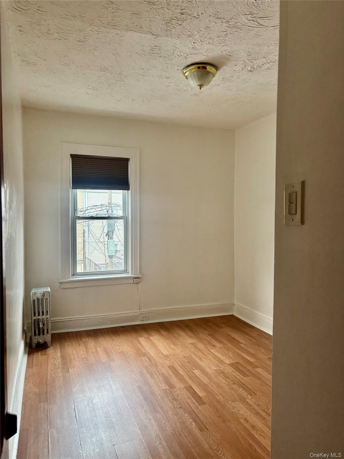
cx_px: 172
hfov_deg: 53.1
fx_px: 345
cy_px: 230
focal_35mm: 26
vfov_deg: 67.3
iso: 200
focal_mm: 5.96
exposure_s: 1/60
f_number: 1.6
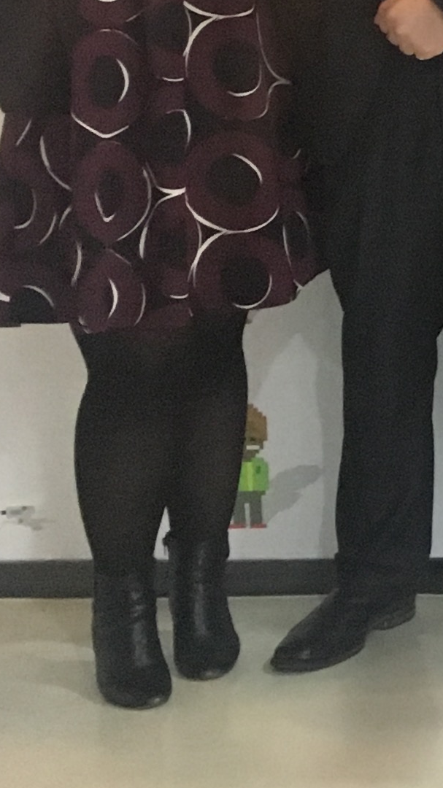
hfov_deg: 8.5
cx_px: 1338
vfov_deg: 17.6
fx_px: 2466
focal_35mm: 118
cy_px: -59
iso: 200
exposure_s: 1/17
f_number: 2.2
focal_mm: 4.15
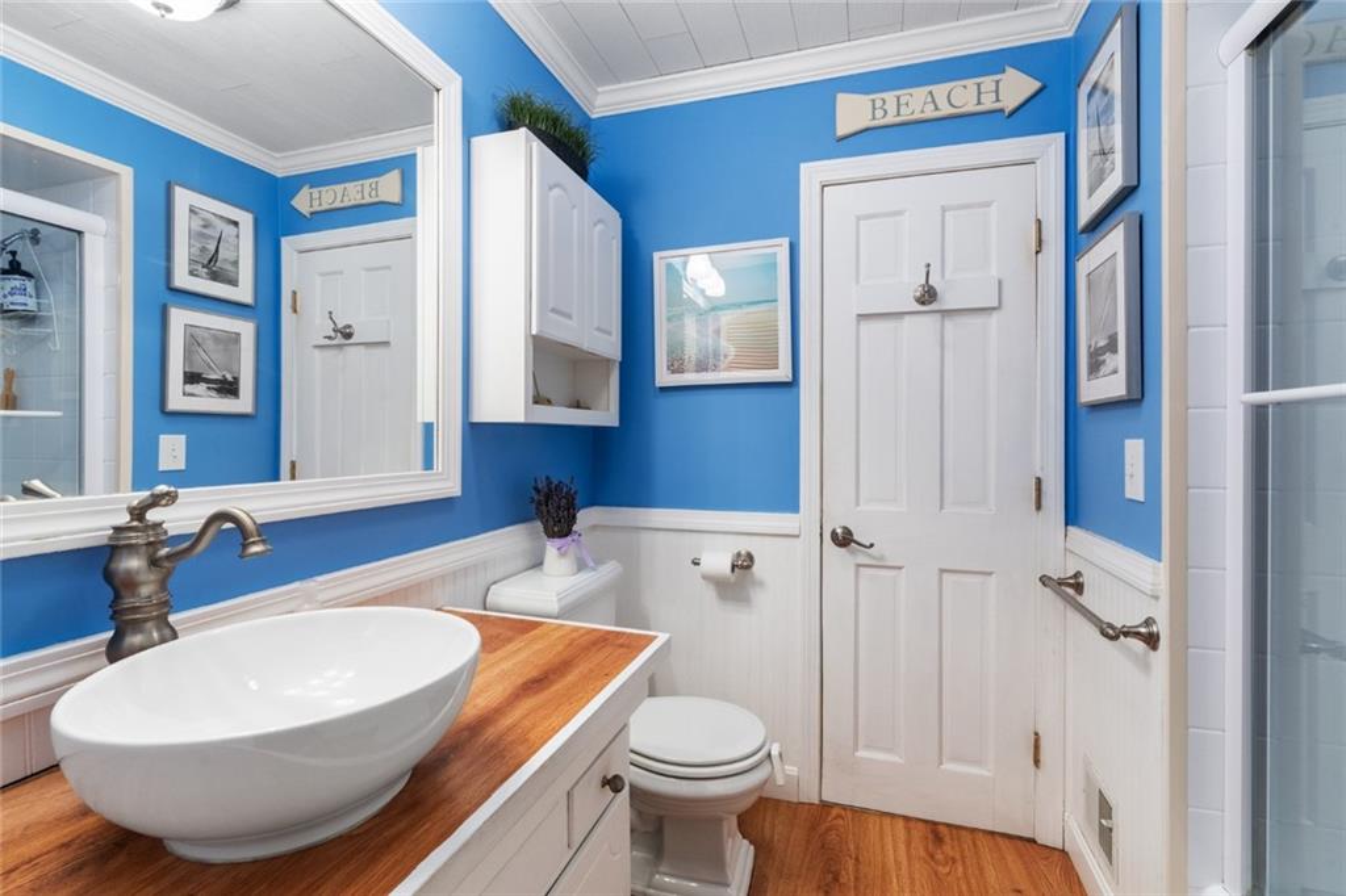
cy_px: 448
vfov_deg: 73.7
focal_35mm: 16
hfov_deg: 96.8
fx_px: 598
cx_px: 673
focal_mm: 16
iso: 800
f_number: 11
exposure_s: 1/5
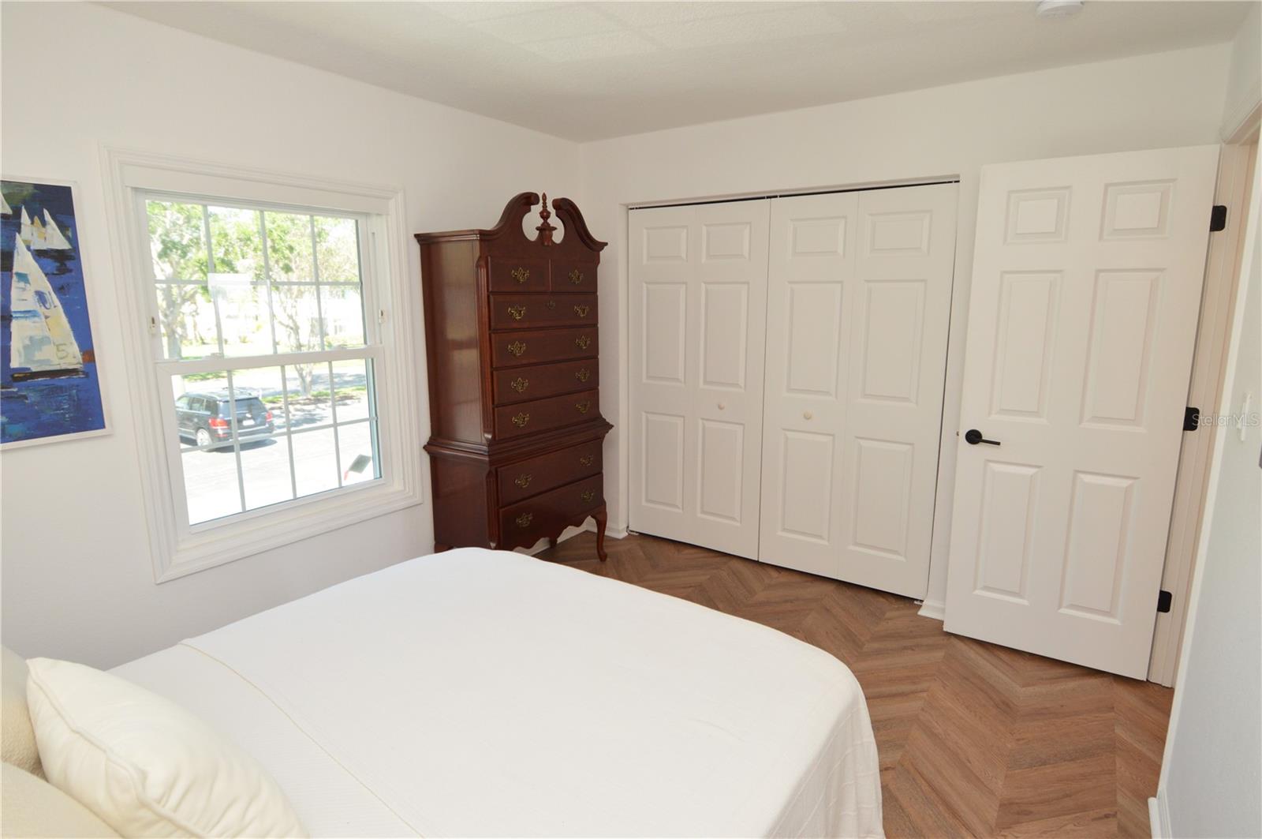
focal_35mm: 18
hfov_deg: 90.1
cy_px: 420
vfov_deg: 67.3
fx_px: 630
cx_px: 631
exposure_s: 1/100
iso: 400
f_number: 5
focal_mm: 12
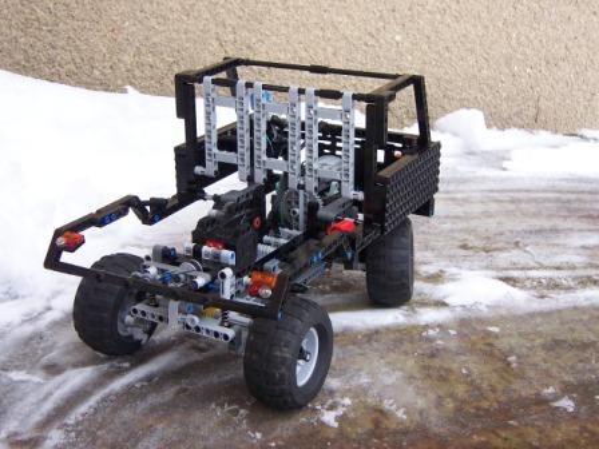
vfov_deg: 27.0
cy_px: 224
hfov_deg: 35.5
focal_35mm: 54
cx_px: 300
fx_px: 934
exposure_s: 1/90
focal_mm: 9
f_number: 3.6
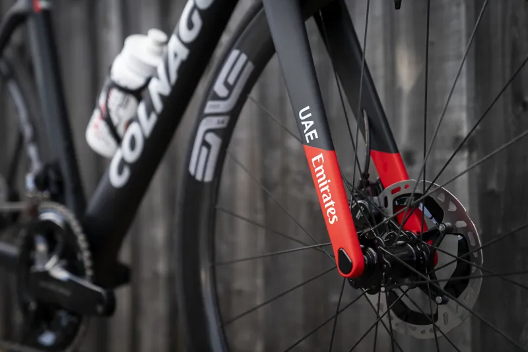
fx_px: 982
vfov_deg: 20.3
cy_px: 176
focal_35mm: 67
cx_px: 264
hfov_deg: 30.1
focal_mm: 67
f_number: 2.8
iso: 200
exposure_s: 1/640
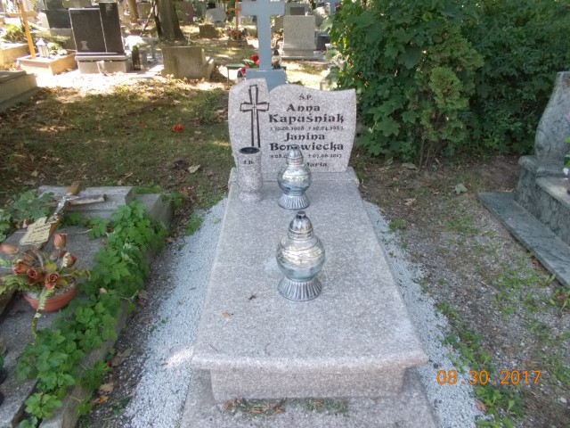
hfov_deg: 67.3
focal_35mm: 26
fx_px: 428
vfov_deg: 53.1
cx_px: 285
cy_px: 214
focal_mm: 4.6
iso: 400
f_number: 3.2
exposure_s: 1/250
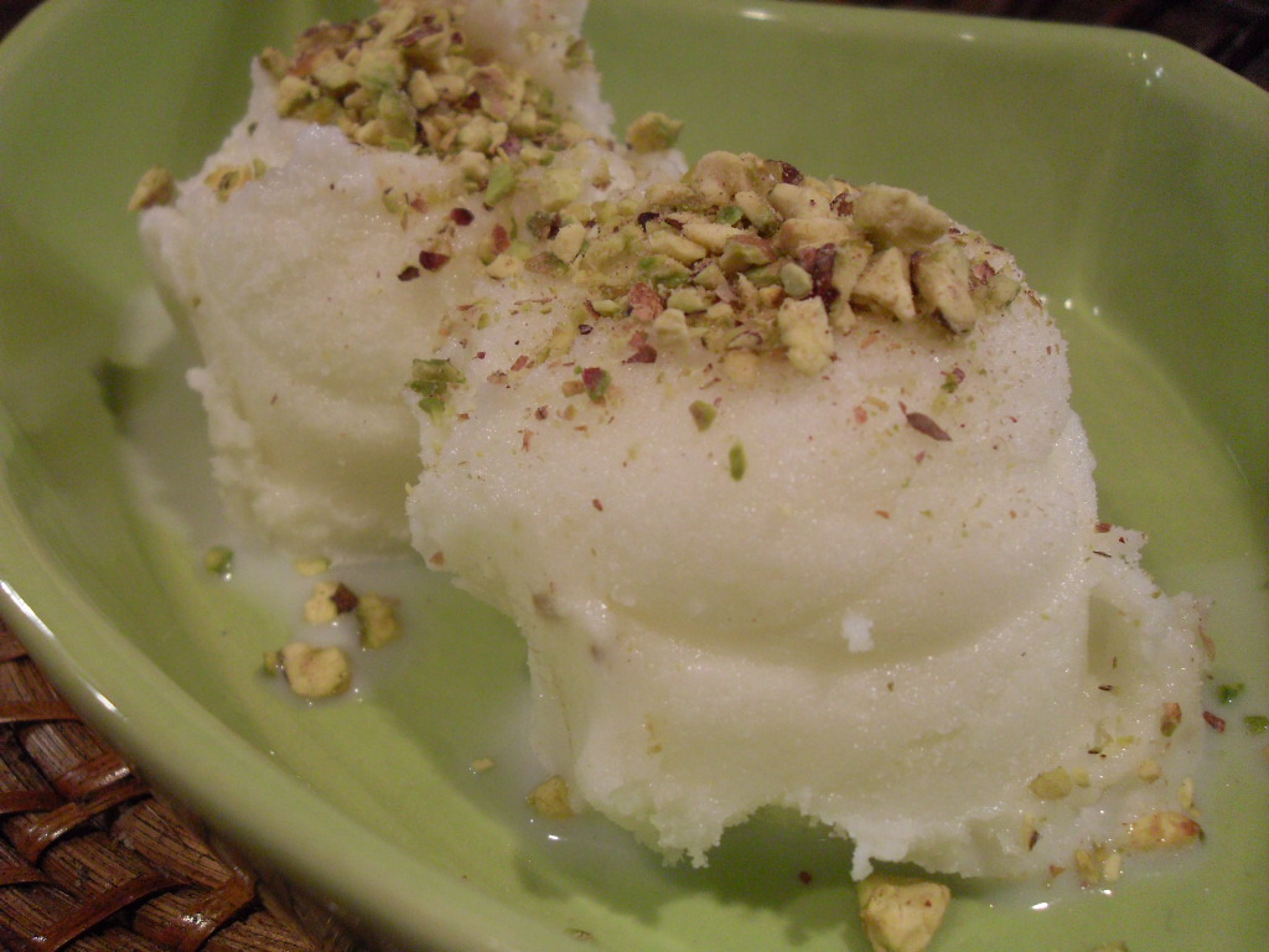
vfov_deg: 38.7
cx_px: 634
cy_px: 476
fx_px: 1356
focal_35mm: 37
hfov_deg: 50.1
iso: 200
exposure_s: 1/60
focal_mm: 6.3
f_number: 2.8
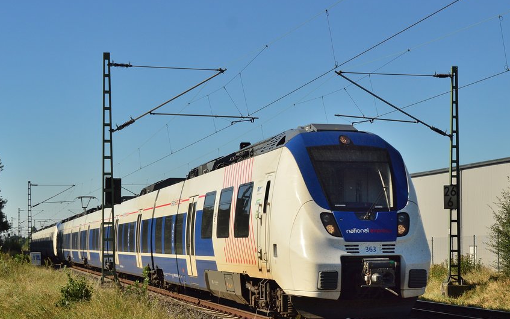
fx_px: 1052
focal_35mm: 76
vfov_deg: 17.2
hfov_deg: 27.0
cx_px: 349
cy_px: 214
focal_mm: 35
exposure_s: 1/1000
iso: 200
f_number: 8
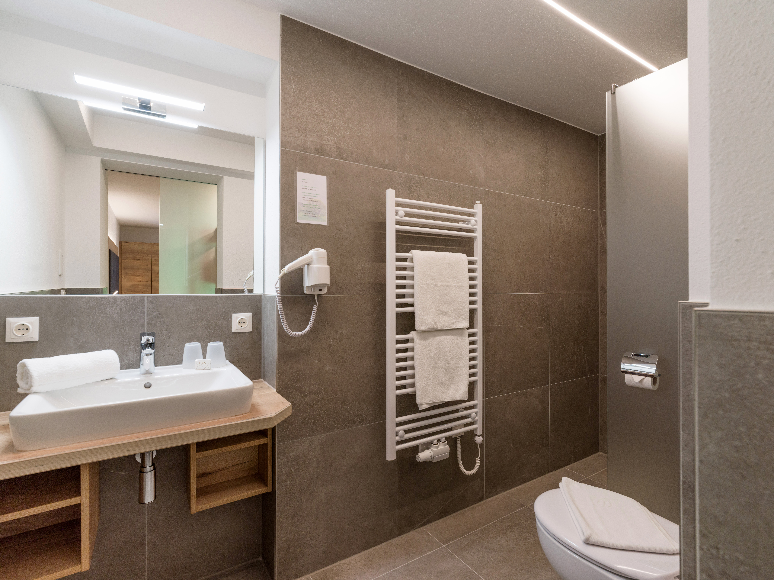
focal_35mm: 16
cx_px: 387
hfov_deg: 94.5
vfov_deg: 78.1
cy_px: 290
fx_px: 358
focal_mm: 21
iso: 400
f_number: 8
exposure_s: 1/13
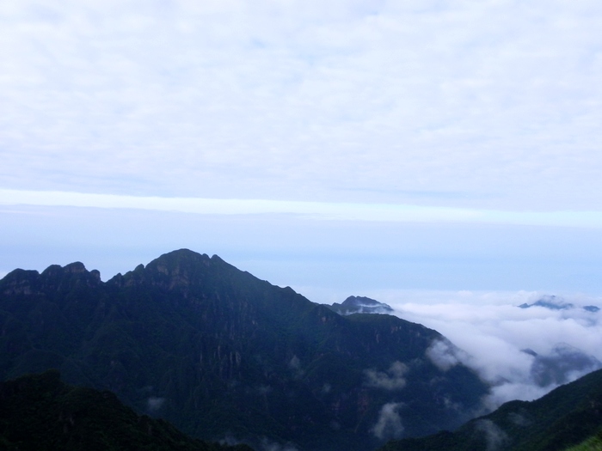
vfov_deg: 35.1
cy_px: 226
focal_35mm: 41
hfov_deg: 45.8
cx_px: 301
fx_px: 713
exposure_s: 1/302
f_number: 6.3
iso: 160
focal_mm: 7.3
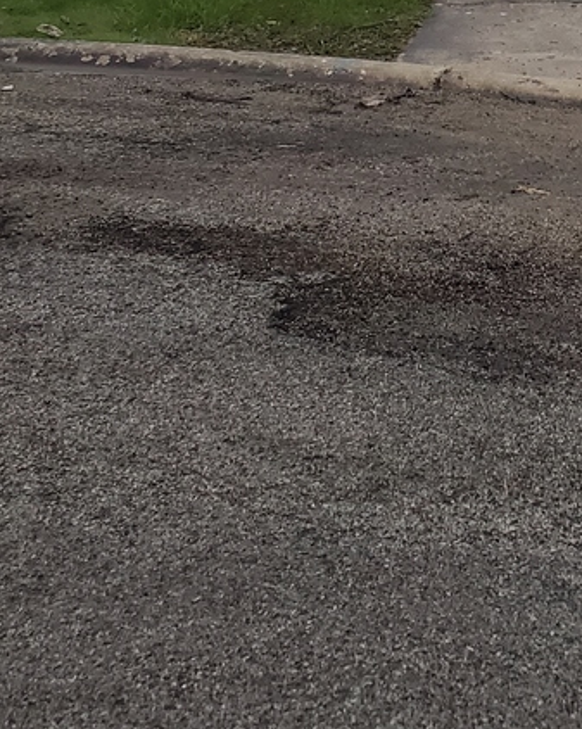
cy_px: -154
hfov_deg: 23.0
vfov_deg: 25.9
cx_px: 492
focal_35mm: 65
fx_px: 1401
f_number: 2.4
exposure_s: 1/120
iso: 320
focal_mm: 4.3
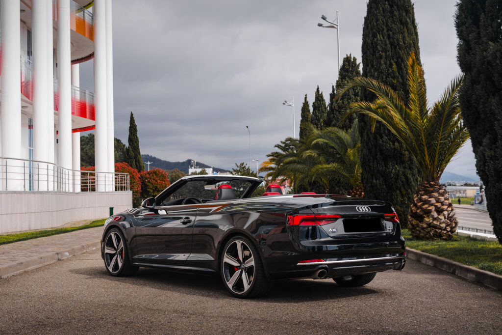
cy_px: 168
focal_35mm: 49
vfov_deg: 27.5
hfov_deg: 40.4
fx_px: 683
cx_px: 251
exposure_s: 1/125
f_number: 7.1
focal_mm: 49
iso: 100
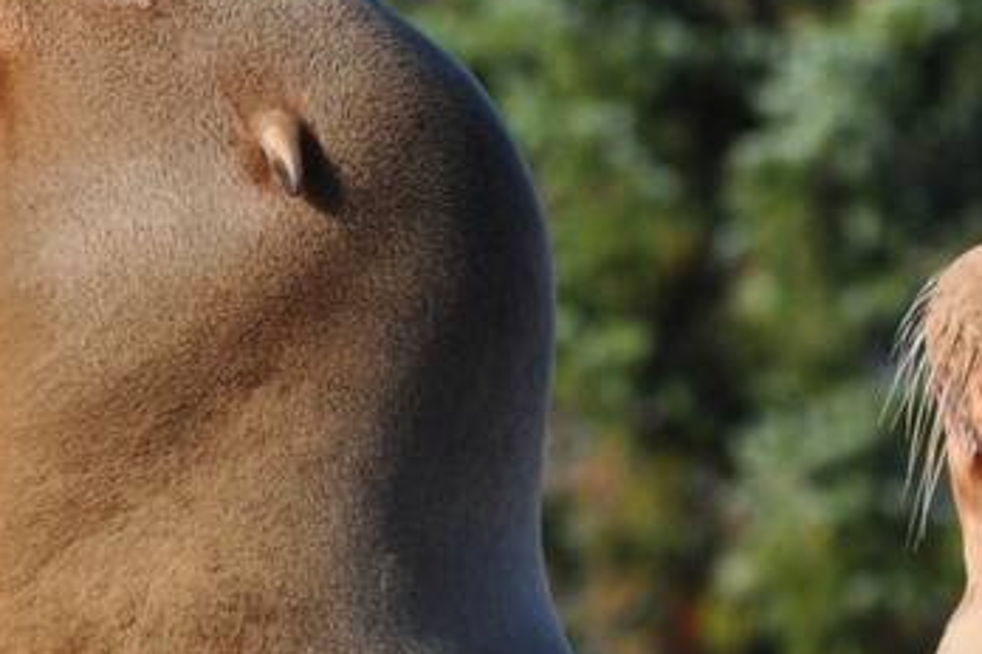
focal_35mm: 724
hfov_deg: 2.8
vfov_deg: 1.9
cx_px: 127
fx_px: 19756
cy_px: 698
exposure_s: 1/1600
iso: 400
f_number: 6.3
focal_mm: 105
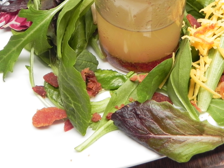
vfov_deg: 31.9
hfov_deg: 42.9
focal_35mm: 44
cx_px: 118
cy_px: 32
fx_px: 285
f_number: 2.8
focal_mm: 4.6
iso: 163
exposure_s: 1/31
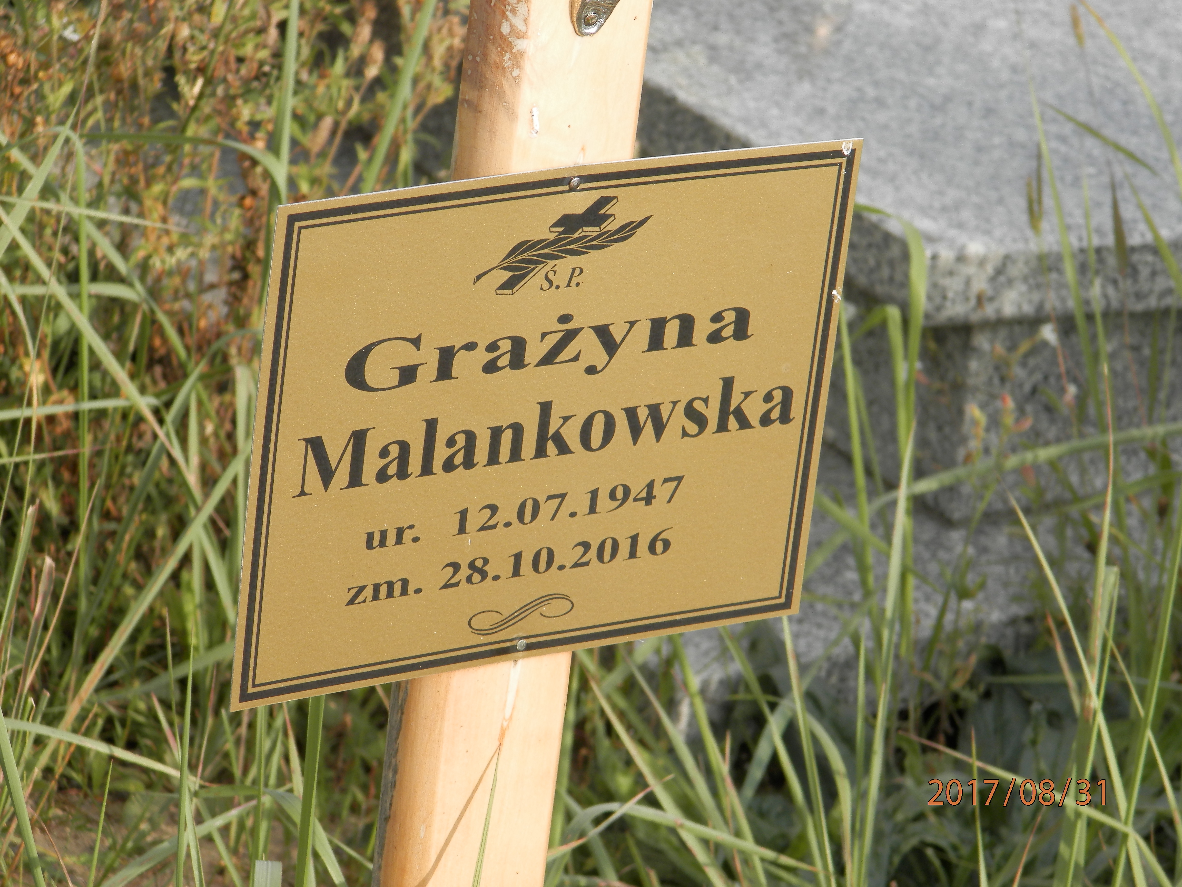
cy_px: 444
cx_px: 591
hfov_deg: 11.0
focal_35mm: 180
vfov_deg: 8.2
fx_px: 6146
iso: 80
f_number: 5.1
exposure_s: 1/250
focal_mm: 32.1
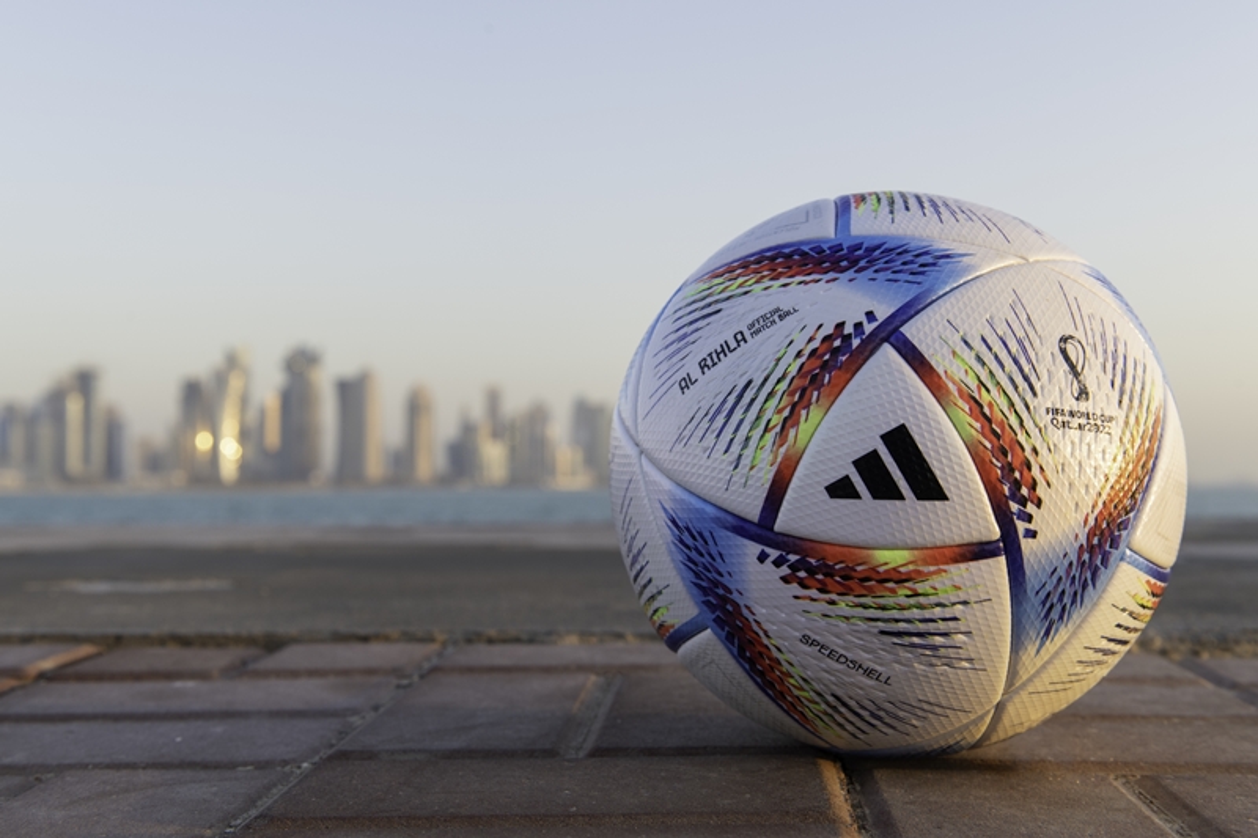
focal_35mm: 45
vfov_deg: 29.9
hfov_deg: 43.6
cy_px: 419
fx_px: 1572
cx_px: 629
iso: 400
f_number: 8
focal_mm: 45
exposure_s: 1/160
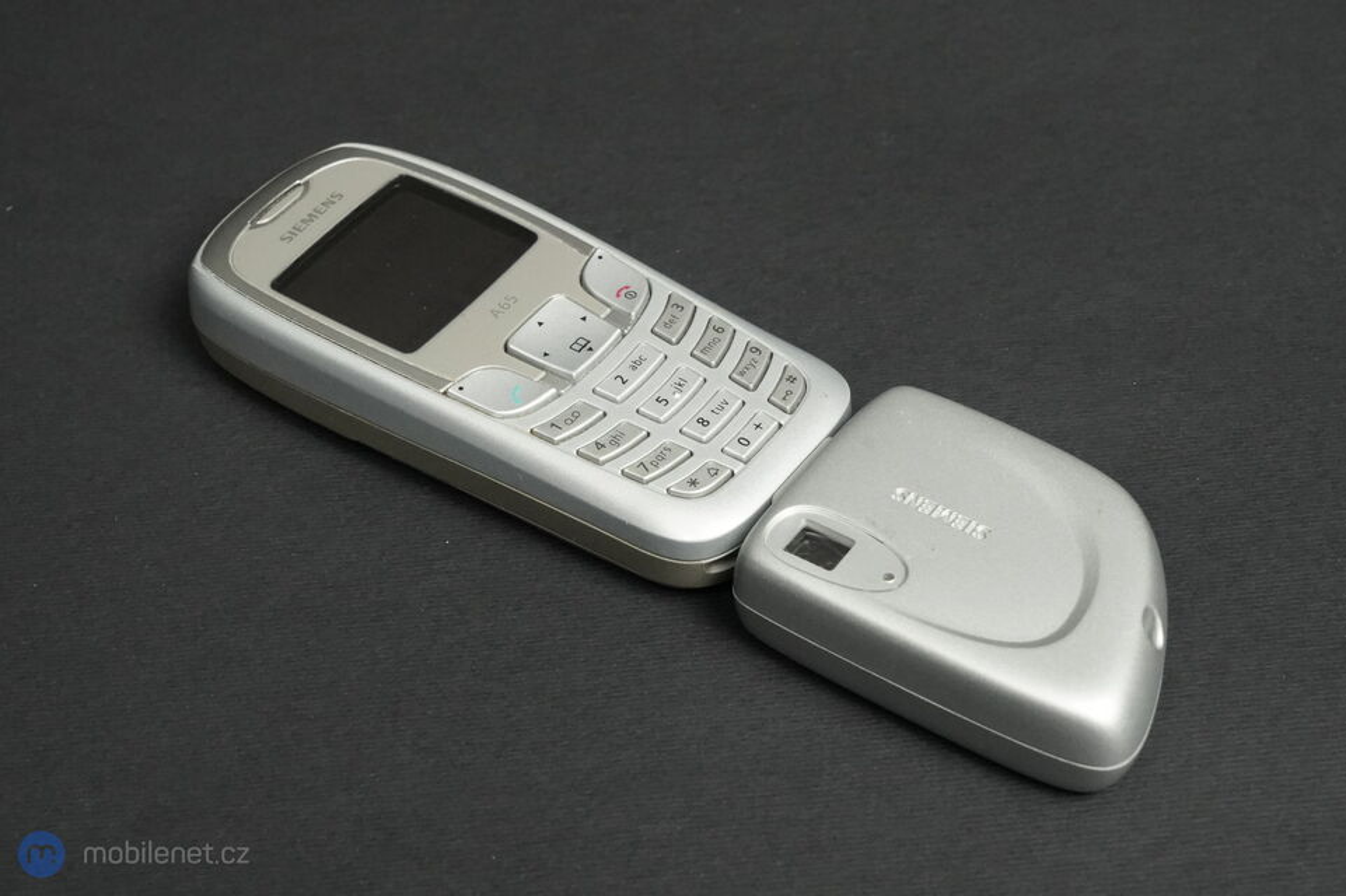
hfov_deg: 37.5
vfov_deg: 25.5
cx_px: 673
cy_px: 448
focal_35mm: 53
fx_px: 1981
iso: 8000
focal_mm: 53
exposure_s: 1/125
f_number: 13
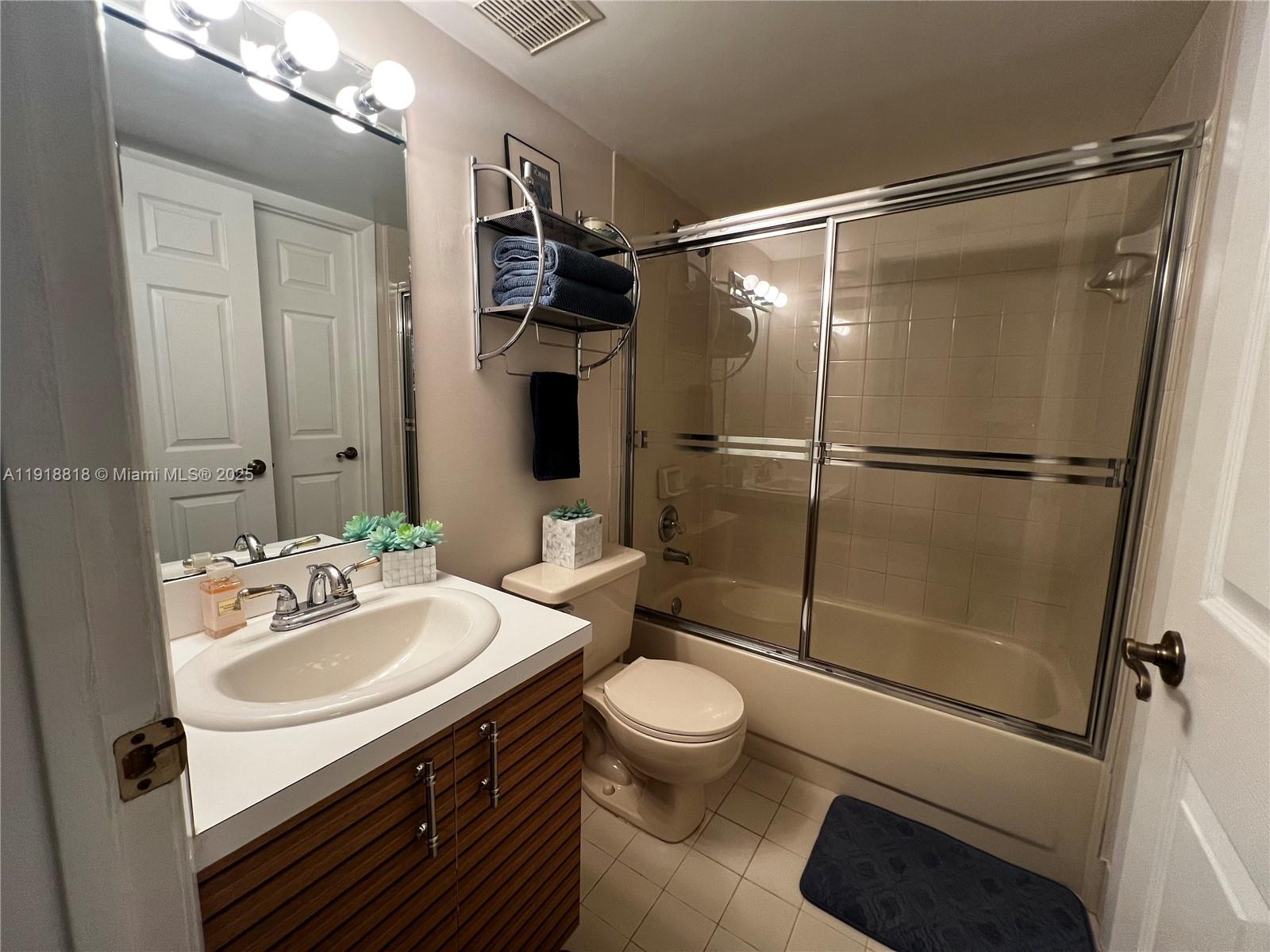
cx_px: 635
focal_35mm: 13
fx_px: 477
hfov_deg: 106.2
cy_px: 476
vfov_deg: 89.9
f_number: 1.8
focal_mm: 1.57
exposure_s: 1/120
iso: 200
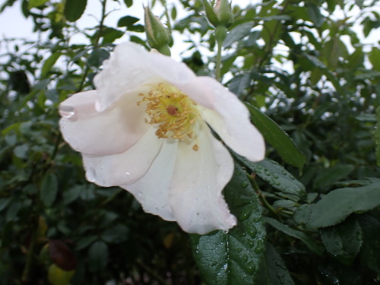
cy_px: 142
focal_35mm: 30
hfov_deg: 60.0
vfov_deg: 46.8
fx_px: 329
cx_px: 190
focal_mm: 5.4
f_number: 6.3
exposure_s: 1/80
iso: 100
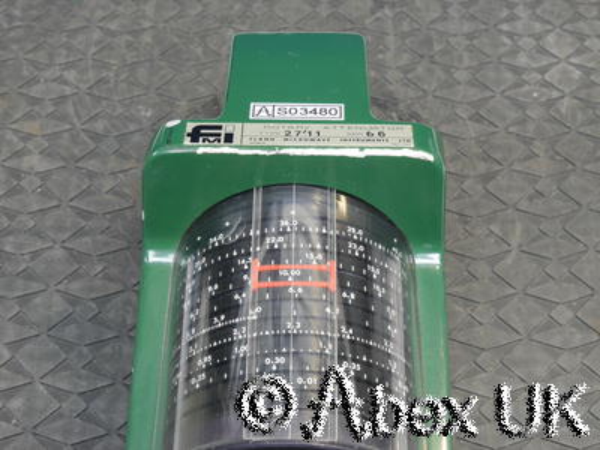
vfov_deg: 21.6
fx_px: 1179
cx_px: 300
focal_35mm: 68
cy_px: 225
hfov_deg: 28.6
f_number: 11
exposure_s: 1/3.2
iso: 400
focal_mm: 34
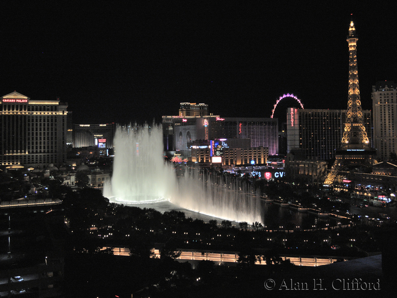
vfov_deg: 40.7
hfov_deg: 52.6
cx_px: 198
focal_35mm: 35
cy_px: 149
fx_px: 401
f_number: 3.2
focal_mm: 7.5
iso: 400
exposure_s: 1/125
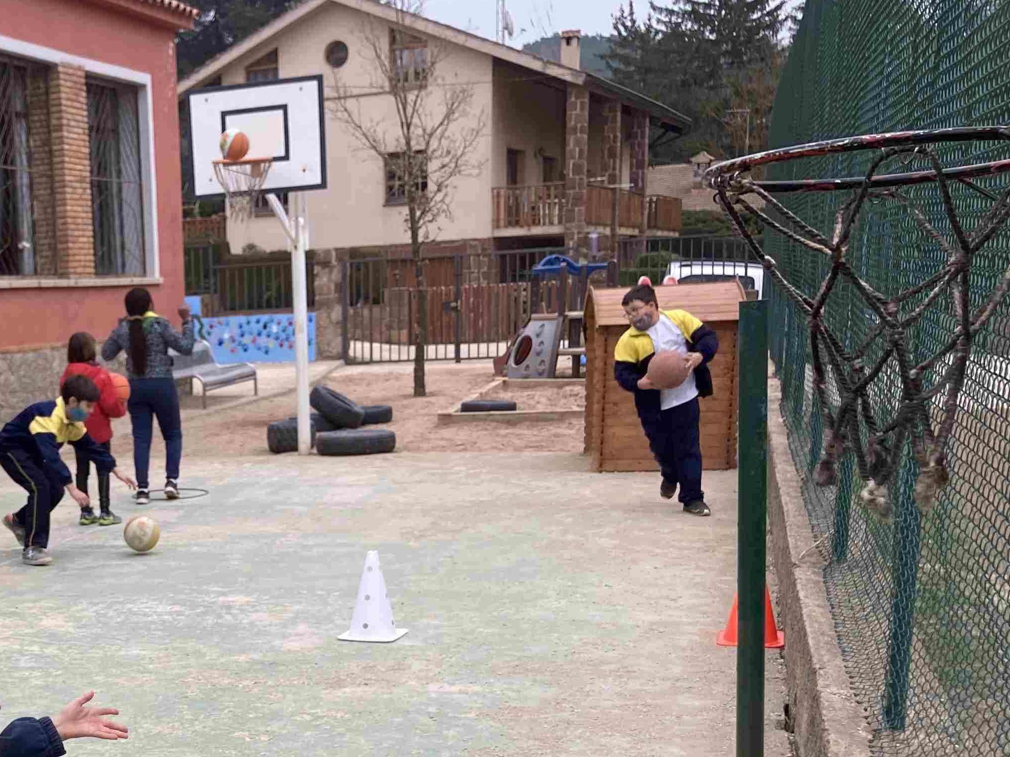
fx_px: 1634
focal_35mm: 56
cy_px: 737
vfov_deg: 25.0
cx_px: 107
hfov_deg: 32.7
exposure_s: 1/390
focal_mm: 3.99
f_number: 1.8
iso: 20
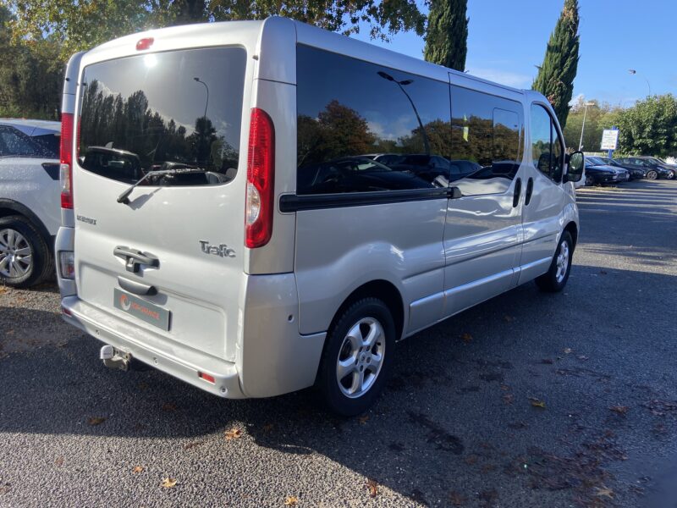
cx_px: 338
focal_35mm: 26
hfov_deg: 67.3
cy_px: 254
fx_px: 508
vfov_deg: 53.1
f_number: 1.8
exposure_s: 1/1565
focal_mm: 4.25
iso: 32
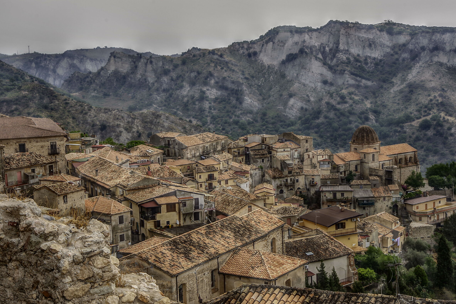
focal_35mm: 73
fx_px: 925
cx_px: 228
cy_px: 154
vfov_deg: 18.7
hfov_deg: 27.7
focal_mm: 48
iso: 100
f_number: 13
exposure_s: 1/80
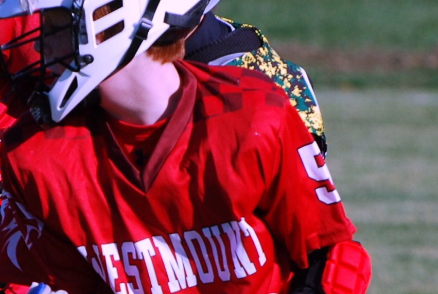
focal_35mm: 919
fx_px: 11203
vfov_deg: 1.5
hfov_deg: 2.2
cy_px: 362
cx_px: 40
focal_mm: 180
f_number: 5.3
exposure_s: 1/1000
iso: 200
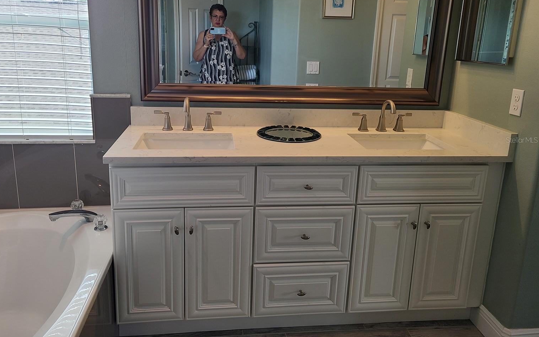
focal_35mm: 29
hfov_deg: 64.6
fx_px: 426
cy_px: 140
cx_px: 256
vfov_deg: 43.0
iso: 80
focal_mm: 5.4
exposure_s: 1/120
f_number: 1.8
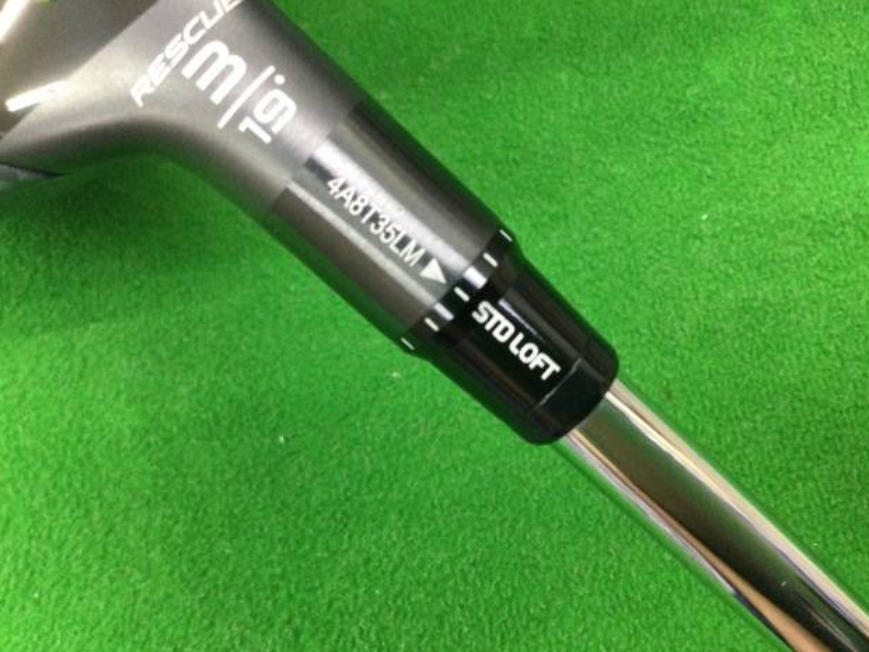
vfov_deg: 44.2
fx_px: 803
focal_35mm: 32
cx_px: 429
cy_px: 335
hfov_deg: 56.8
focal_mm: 3.3
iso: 160
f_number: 2.4
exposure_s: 1/30
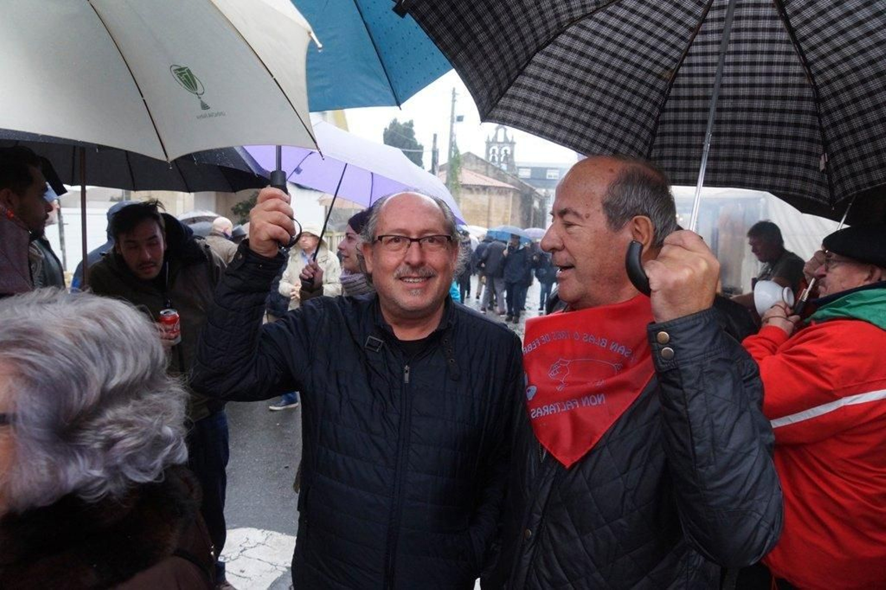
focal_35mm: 24
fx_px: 591
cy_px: 295
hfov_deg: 73.8
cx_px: 443
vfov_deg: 53.1
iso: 1600
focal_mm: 16
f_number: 4.5
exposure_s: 1/160
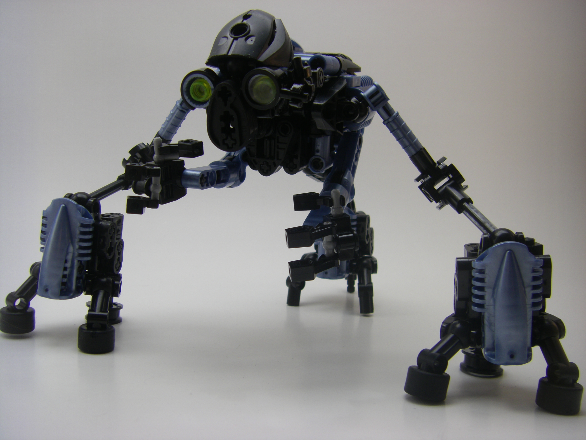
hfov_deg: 49.0
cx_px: 293
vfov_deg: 37.7
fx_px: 643
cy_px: 220
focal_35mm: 38
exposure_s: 1/80
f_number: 3.5
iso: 64
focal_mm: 6.3
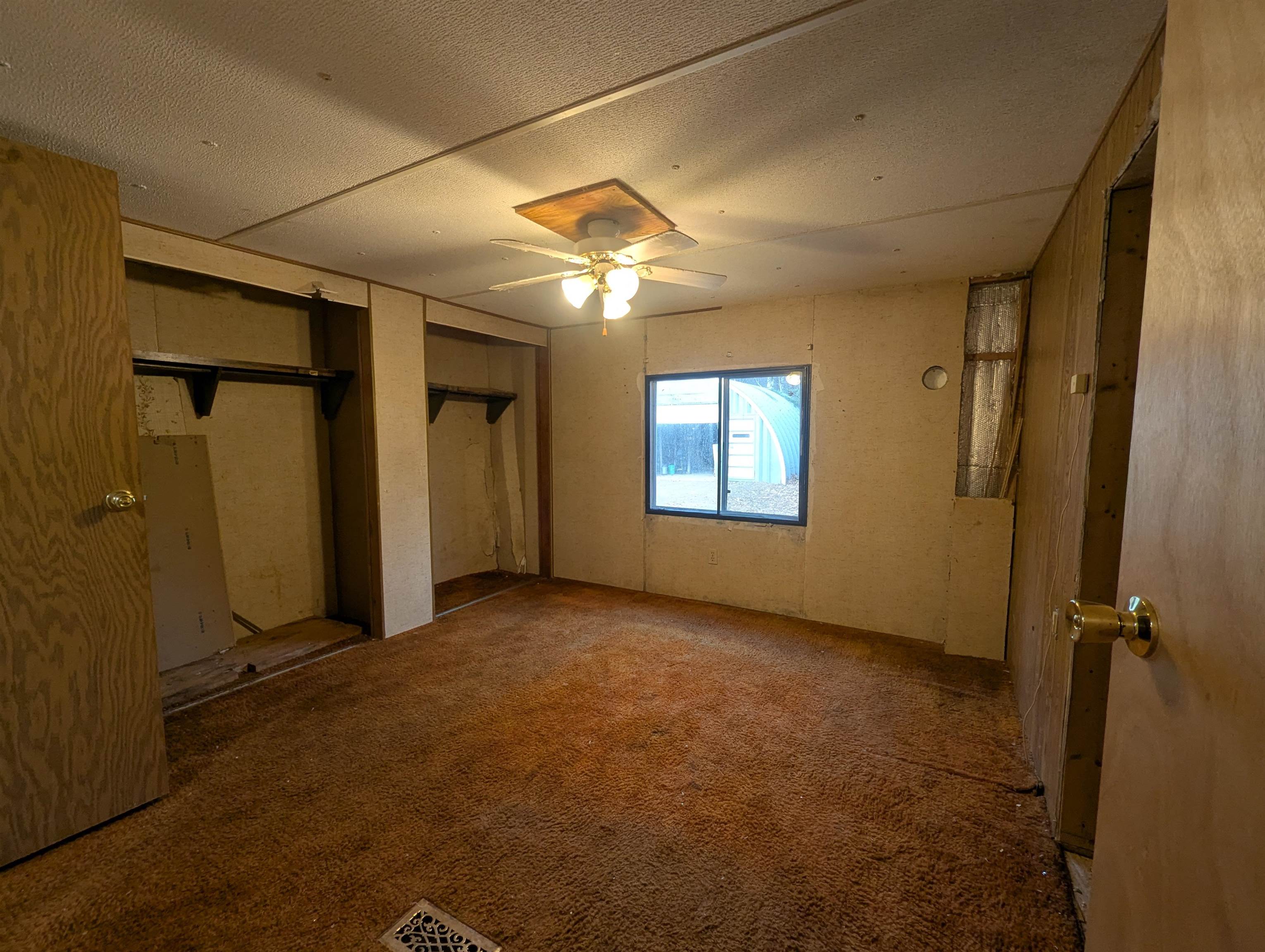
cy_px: 476
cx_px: 632
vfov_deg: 90.1
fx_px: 476
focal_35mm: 13
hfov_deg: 106.1
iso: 87
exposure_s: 1/40
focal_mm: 1.95
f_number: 2.2
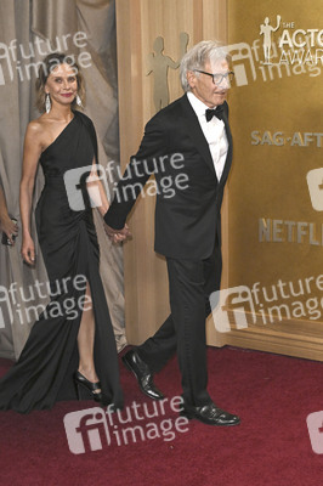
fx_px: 607
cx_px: 162
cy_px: 243
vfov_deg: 43.6
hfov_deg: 29.8
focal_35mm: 45
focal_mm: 45
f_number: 6.3
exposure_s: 1/320
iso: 2500
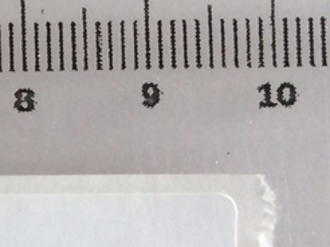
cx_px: -272
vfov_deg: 9.2
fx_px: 1533
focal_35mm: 161
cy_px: 36
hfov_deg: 11.4
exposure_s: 1/120
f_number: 2.4
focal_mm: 3.3
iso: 50
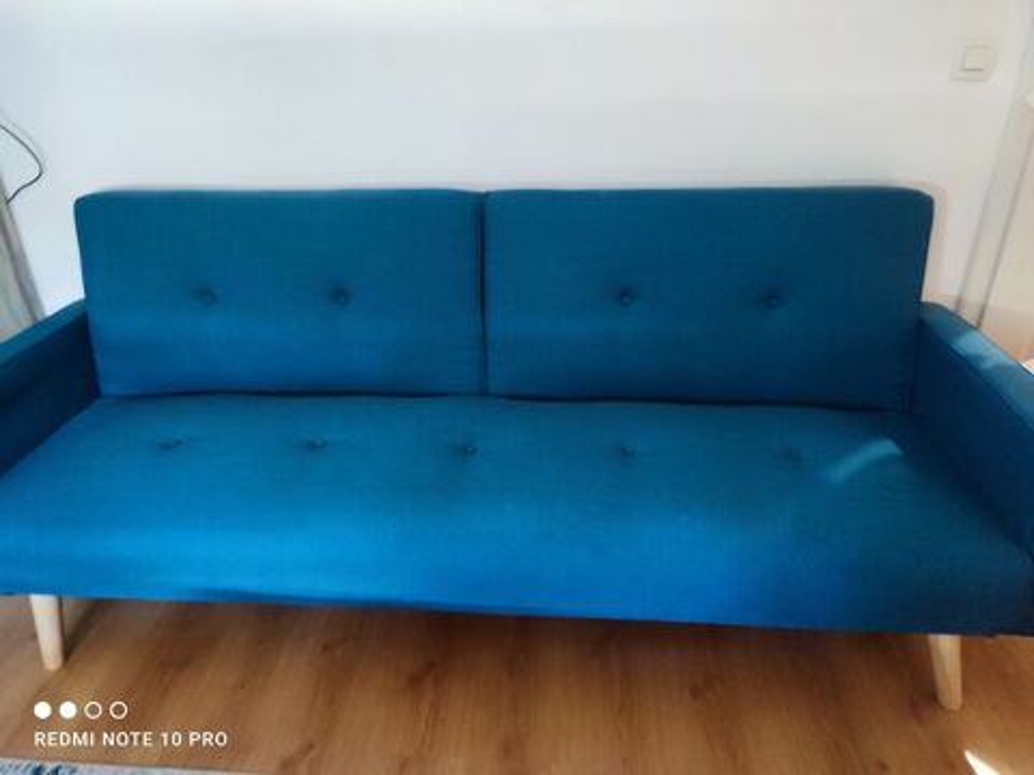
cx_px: 517
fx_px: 747
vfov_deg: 54.9
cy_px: 388
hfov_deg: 69.4
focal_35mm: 25
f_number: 1.9
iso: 2770
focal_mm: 6.04
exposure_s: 1/14
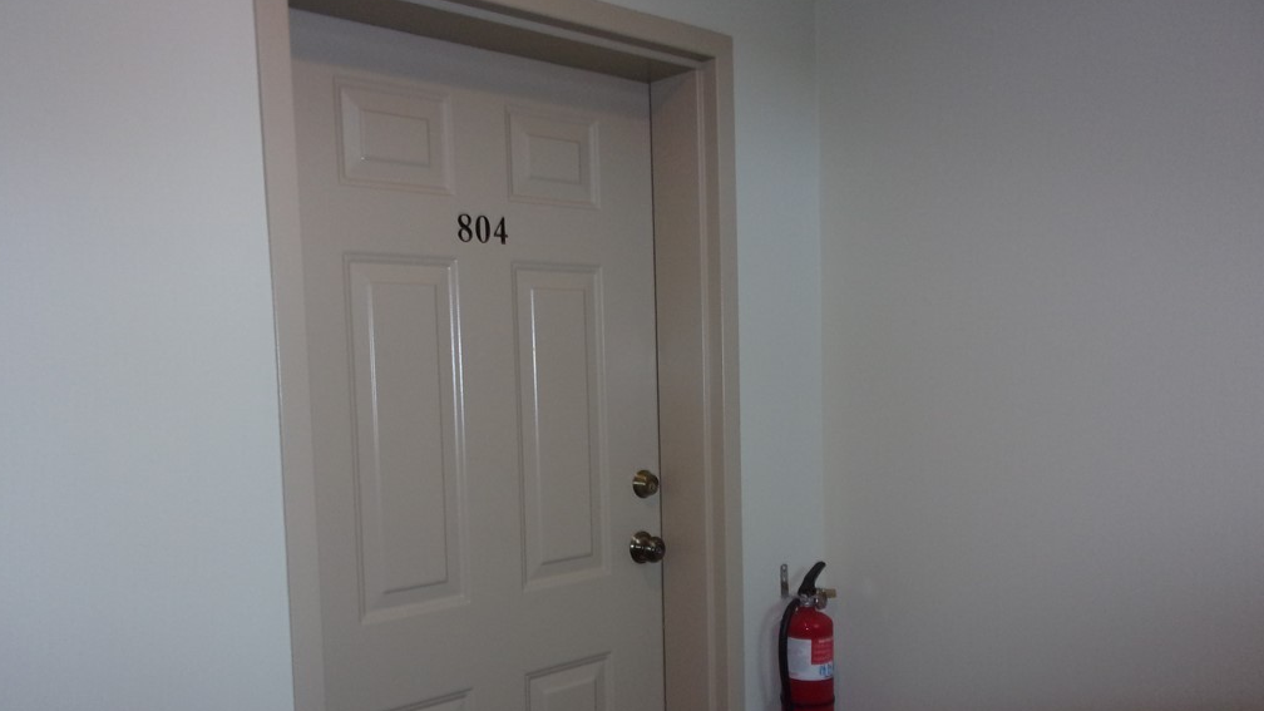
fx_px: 1039
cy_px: 445
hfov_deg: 62.6
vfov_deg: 37.5
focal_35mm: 31
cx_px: 631
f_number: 3.9
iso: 200
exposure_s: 1/34
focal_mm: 5.1
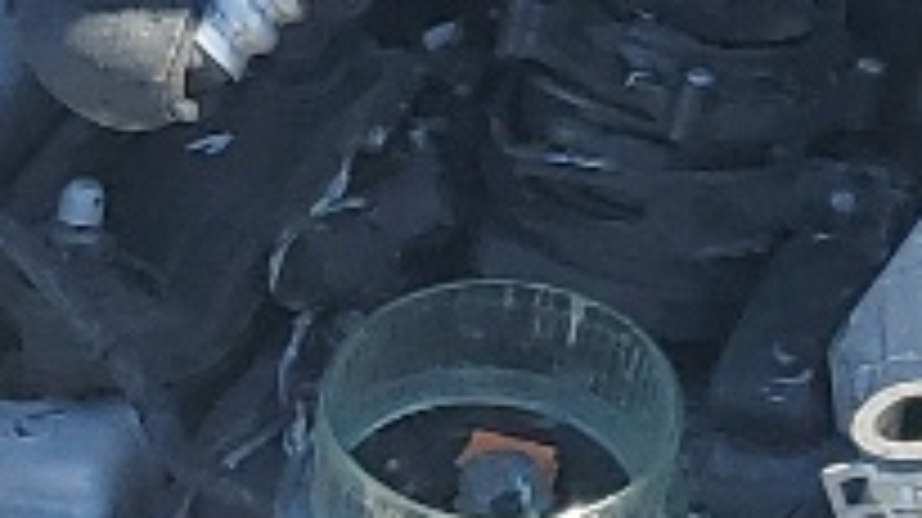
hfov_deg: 9.0
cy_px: 144
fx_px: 5399
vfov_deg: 5.5
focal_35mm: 221
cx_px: 2082
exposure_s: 1/1429
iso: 50
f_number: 1.5
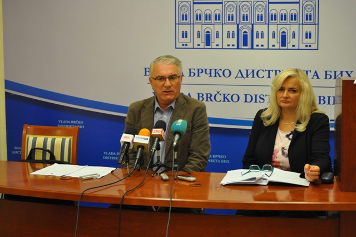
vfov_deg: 16.5
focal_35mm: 82
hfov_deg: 24.6
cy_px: 118
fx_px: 815
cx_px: 178
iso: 800
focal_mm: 55
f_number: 4
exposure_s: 1/60
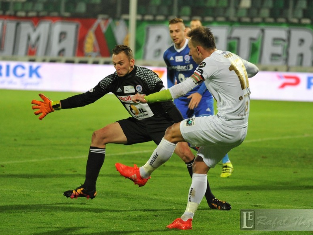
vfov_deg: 6.8
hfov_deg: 9.1
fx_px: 1971
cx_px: 172
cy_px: 118
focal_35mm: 218
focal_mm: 200
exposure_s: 1/640
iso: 3200
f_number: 4
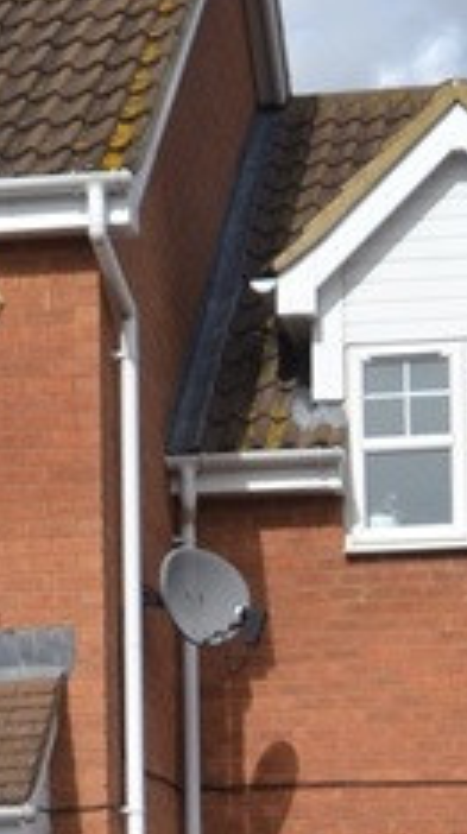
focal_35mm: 124
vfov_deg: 16.9
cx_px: 296
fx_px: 2740
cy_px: 829
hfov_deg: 9.7
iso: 100
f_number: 8
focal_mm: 18
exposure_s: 1/250
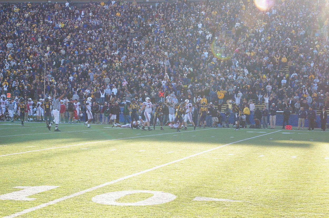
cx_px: 164
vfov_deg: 16.5
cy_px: 109
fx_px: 753
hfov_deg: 24.6
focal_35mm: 82
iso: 800
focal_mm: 55
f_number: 8
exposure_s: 1/350
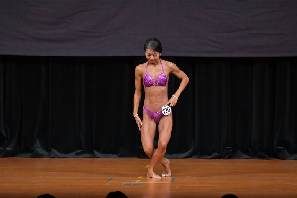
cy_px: 99
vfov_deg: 4.6
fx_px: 2474
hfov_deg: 6.9
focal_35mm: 300
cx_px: 148
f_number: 5.6
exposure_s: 1/400
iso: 4000
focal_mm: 200
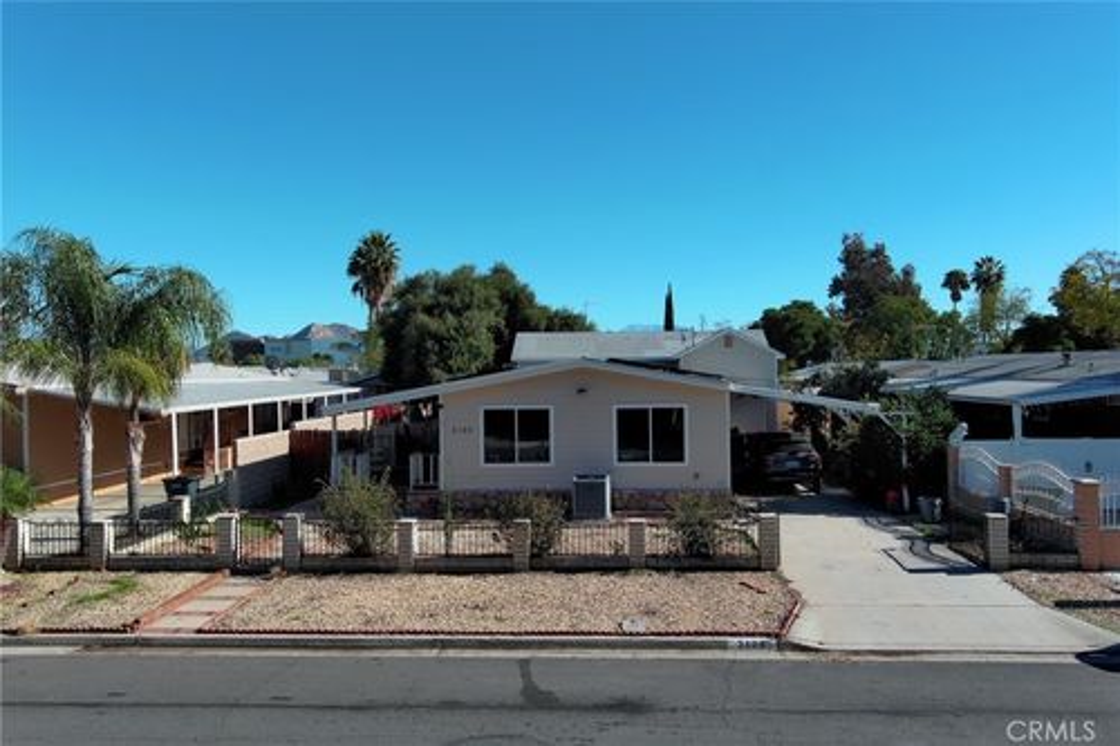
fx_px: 902
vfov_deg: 44.9
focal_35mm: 29
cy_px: 373
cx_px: 560
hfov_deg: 63.7
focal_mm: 10.57
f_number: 8
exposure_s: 1/143
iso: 100
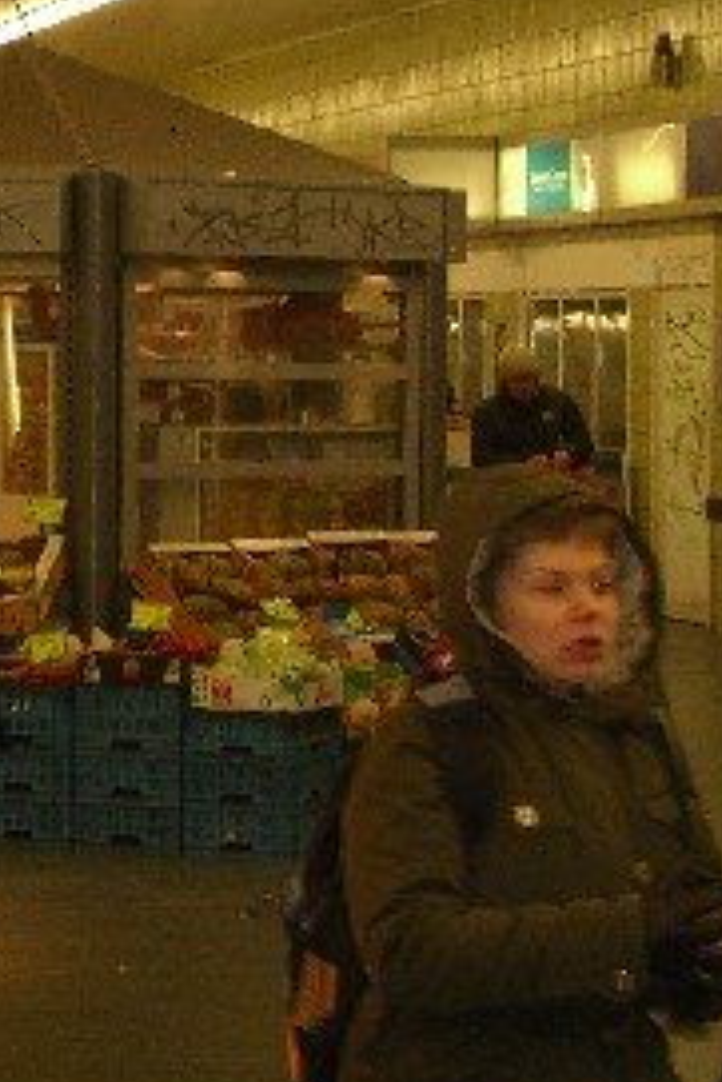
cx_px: -393
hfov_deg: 8.8
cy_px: 289
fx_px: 4566
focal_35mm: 152
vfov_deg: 13.5
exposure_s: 1/60
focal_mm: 14.2
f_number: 4
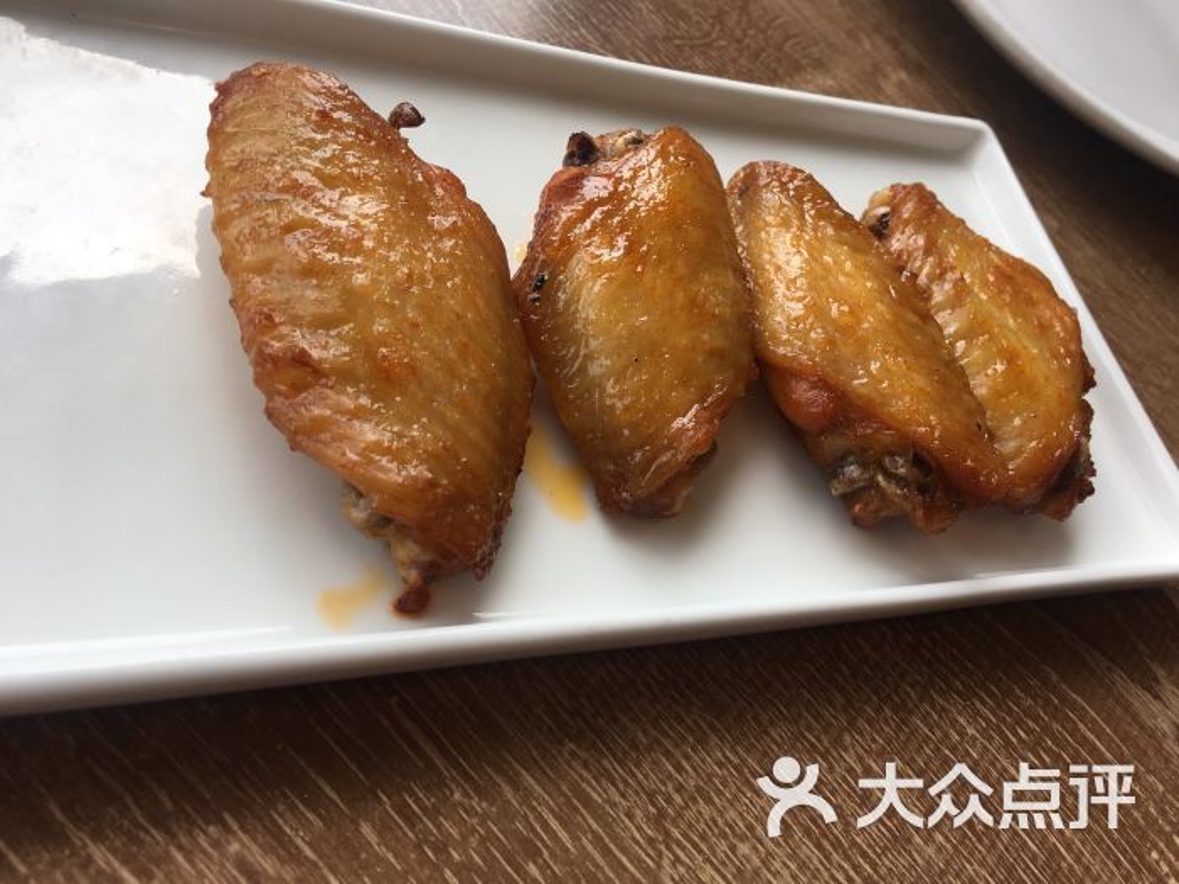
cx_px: 590
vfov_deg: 48.2
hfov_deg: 61.7
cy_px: 442
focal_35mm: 29
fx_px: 988
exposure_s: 1/403
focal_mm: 4.15
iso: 25
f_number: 2.2
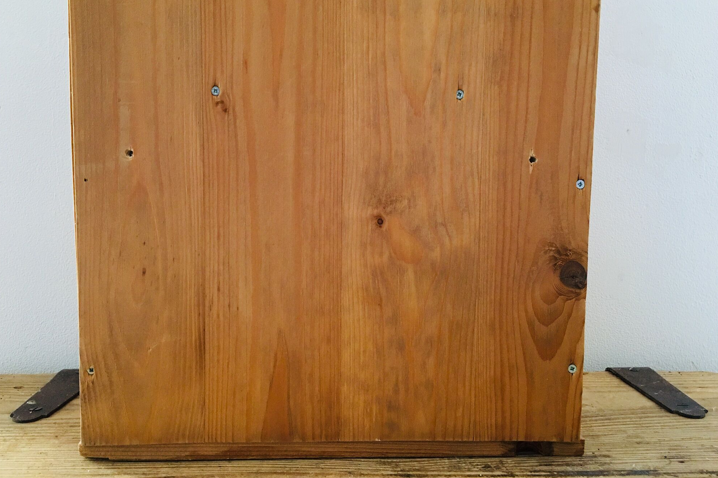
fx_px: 618
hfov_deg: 60.3
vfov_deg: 42.3
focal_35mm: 31
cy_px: 224
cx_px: 353
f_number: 2.2
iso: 80
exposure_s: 1/17
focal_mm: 4.15
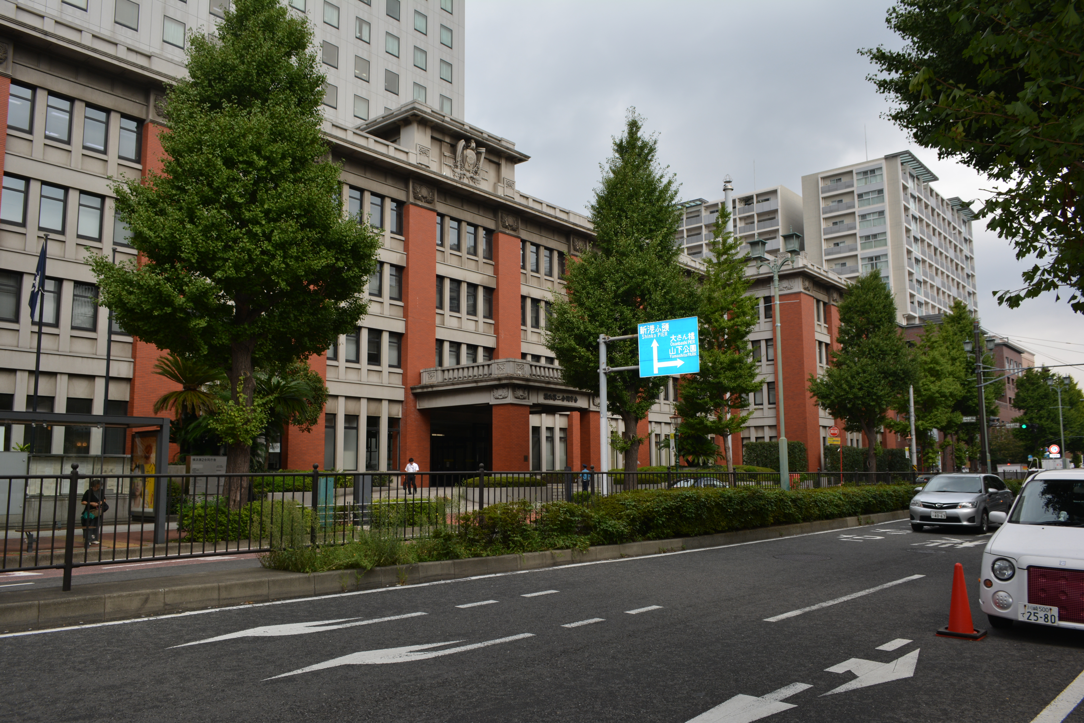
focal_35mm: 27
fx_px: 813
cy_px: 362
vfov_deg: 47.9
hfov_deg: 67.4
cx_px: 542
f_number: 5.6
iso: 100
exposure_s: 1/200
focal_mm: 18
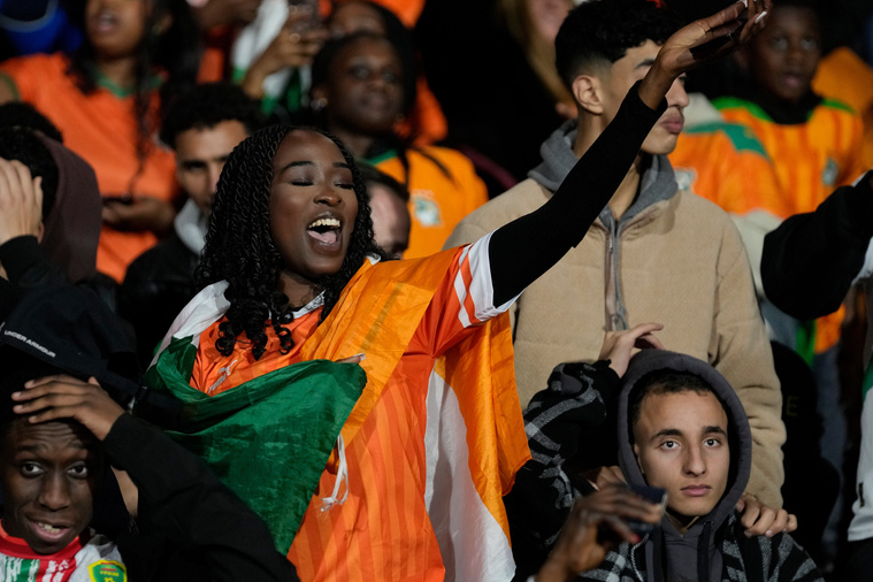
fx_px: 6547
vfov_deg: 5.1
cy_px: 258
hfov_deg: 7.6
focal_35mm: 270
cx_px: 312
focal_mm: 200
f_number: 3.2
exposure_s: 1/800
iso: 2500
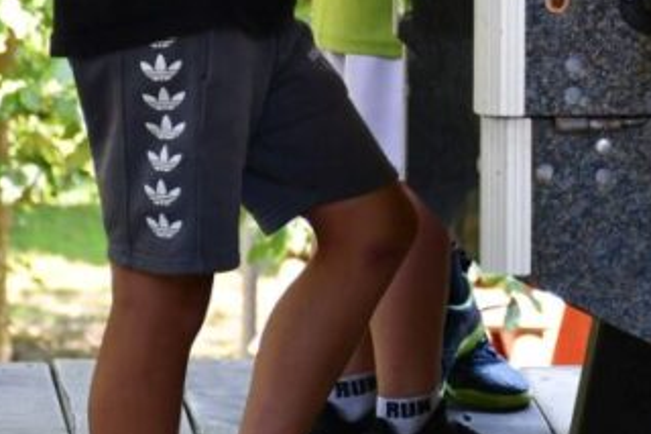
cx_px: 942
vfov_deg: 3.5
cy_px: -230
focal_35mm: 390
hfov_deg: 5.2
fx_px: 7049
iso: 800
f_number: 5
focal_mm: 66
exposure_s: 1/160
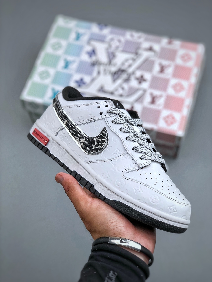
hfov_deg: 25.7
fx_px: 465
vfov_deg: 33.8
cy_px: 141
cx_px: 106
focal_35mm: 57
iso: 20
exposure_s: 1/104
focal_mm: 6.6
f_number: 2.8
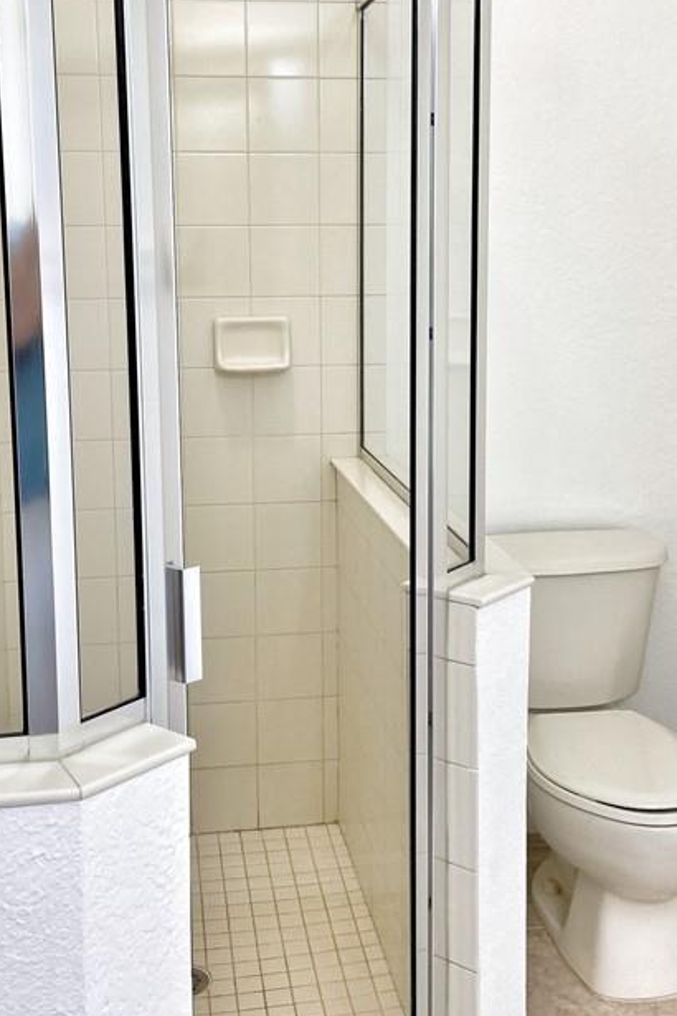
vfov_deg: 43.5
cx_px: 320
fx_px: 1269
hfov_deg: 29.9
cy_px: 454
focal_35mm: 45
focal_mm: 4.25
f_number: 1.8
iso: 80
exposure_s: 1/60
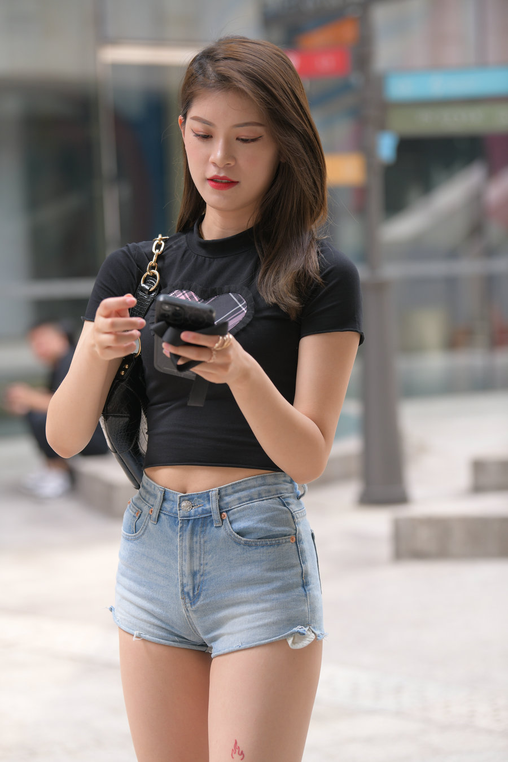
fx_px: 2159
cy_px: 381
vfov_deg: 20.0
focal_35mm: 102
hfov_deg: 13.4
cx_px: 254
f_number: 3.5
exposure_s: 1/400
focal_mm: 102
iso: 450
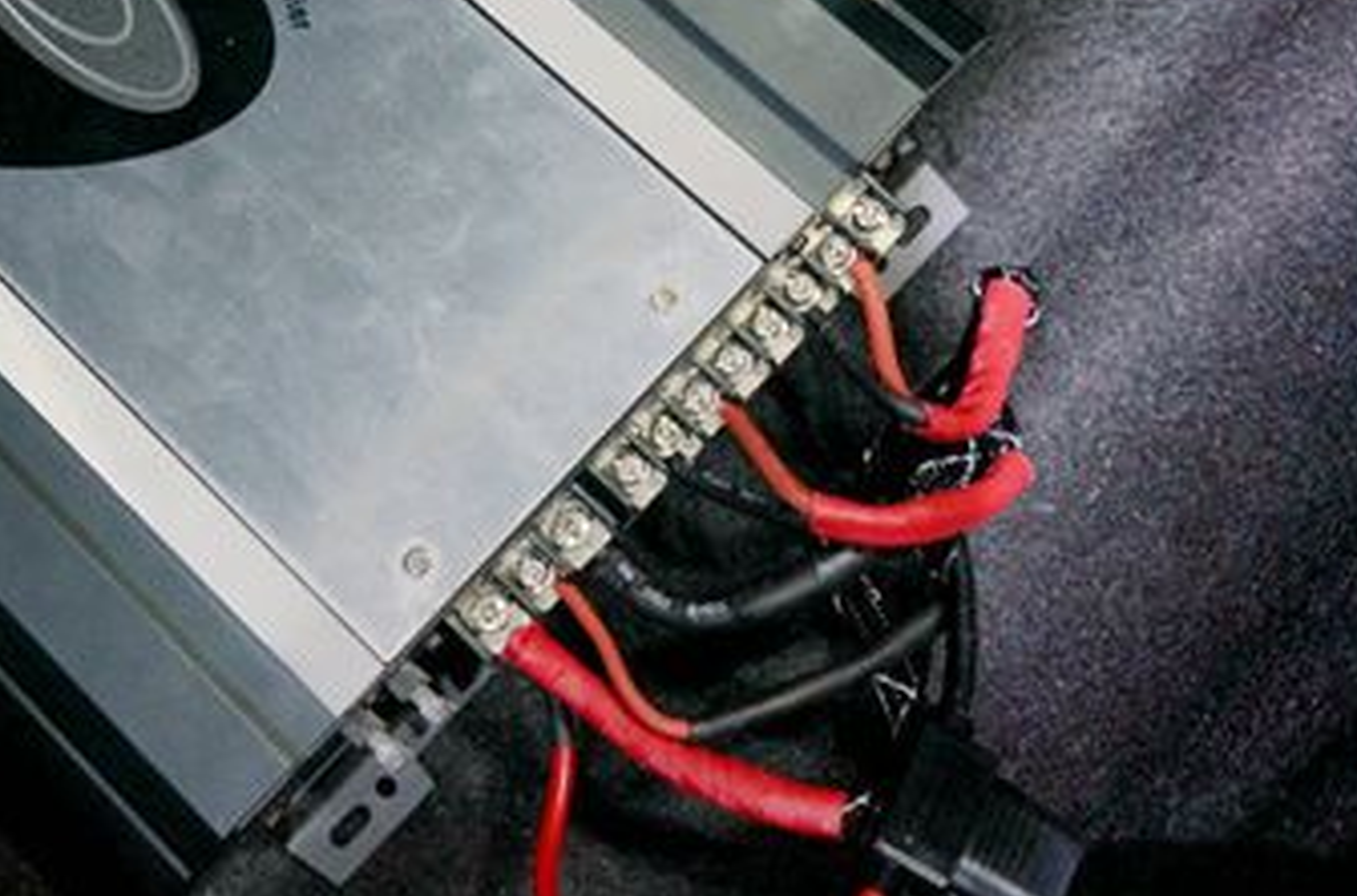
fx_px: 2292
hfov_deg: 32.1
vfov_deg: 21.7
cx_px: 267
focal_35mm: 61
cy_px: 97
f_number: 4
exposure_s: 1/60
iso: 3200
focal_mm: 21
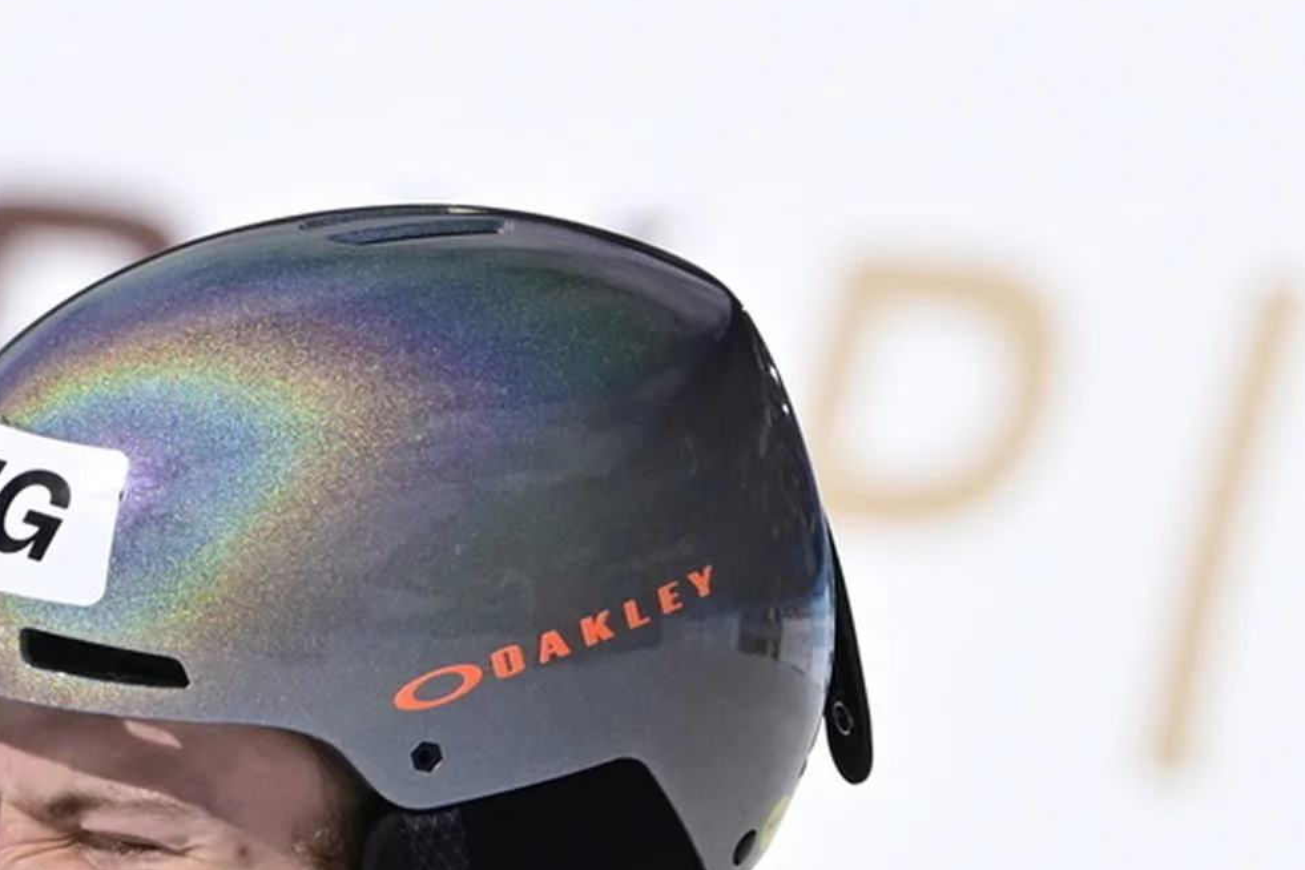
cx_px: -432
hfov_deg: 1.6
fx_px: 47883
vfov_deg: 1.0
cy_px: 1204
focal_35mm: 1321
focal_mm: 450
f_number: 9
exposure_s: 1/3200
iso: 640
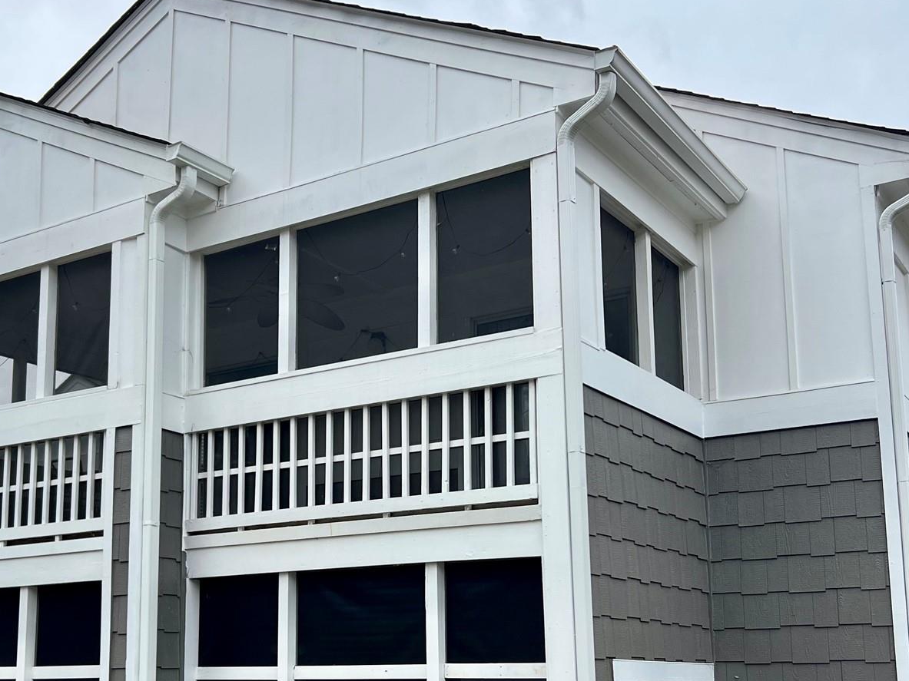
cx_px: 381
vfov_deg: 31.8
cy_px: 474
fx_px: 1182
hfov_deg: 42.0
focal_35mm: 45
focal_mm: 5.7
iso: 50
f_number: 1.5
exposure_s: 1/3077
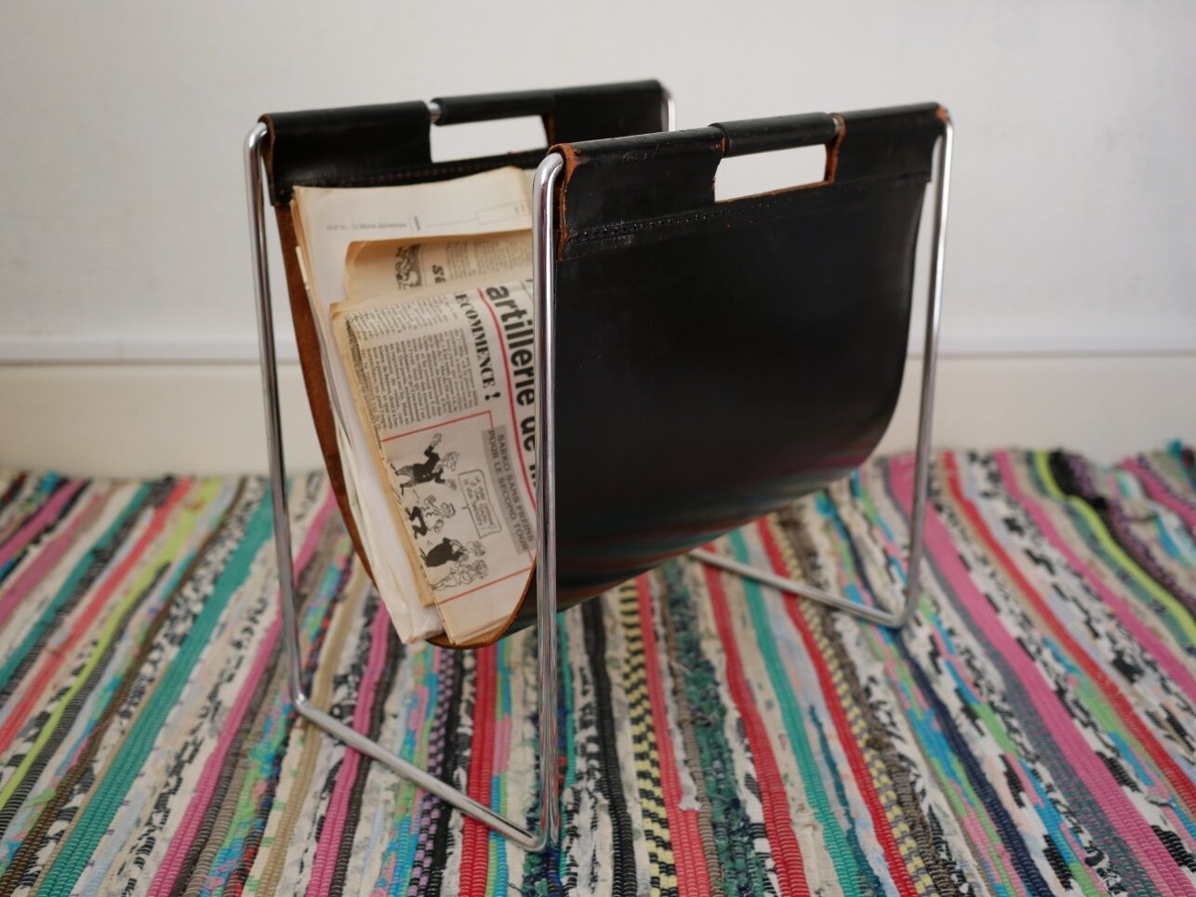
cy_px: 448
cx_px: 598
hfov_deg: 46.8
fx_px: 1382
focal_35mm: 40
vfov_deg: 36.0
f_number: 2.2
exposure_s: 1/200
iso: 200
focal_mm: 20
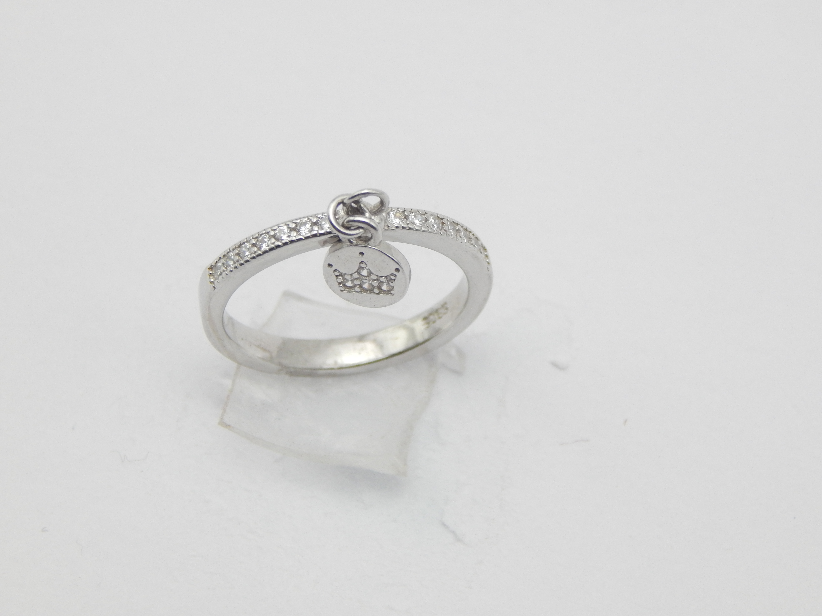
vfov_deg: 9.3
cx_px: 411
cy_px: 308
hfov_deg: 12.3
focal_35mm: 160
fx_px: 3799
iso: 360
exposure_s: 1/250
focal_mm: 28.7
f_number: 5.1
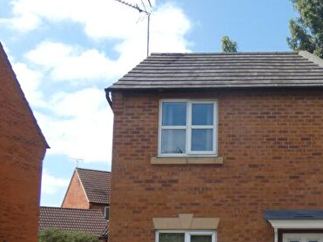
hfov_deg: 35.9
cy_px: 203
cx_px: 271
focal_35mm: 51
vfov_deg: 27.8
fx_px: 476
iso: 80
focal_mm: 4.8
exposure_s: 1/800
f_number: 3.2
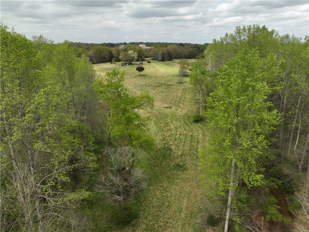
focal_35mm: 24
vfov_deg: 56.8
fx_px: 214
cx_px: 154
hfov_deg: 71.6
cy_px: 116
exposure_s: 1/200
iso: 100
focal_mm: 12.29
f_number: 2.8
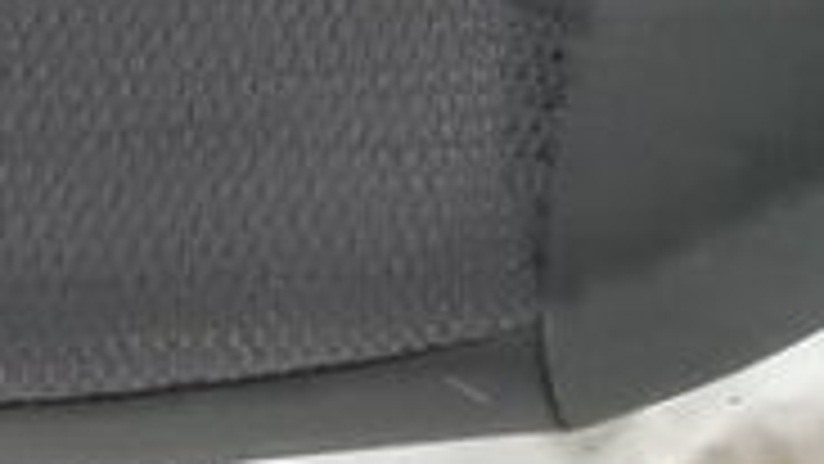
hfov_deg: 9.7
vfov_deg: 4.8
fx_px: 4742
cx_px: 1130
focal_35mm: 217
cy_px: -1649
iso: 1250
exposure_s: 1/25
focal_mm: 5.4
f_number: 1.8
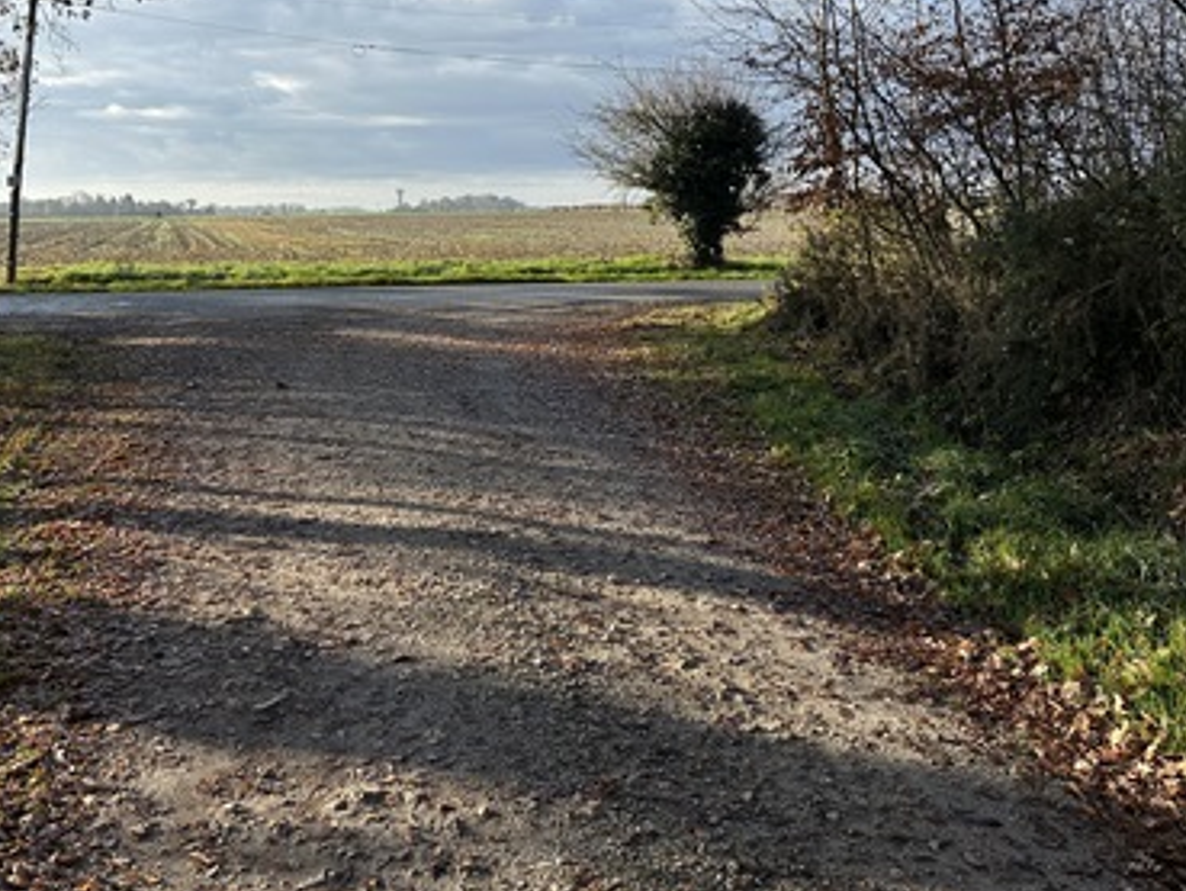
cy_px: 212
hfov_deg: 47.6
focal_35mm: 39
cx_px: 485
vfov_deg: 35.9
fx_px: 1337
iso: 80
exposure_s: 1/2882
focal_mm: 6.86
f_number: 1.78
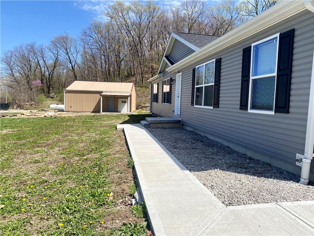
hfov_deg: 67.3
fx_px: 236
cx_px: 157
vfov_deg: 53.1
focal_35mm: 26
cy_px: 118
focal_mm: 4.25
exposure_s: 1/3205
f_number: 1.8
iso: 32
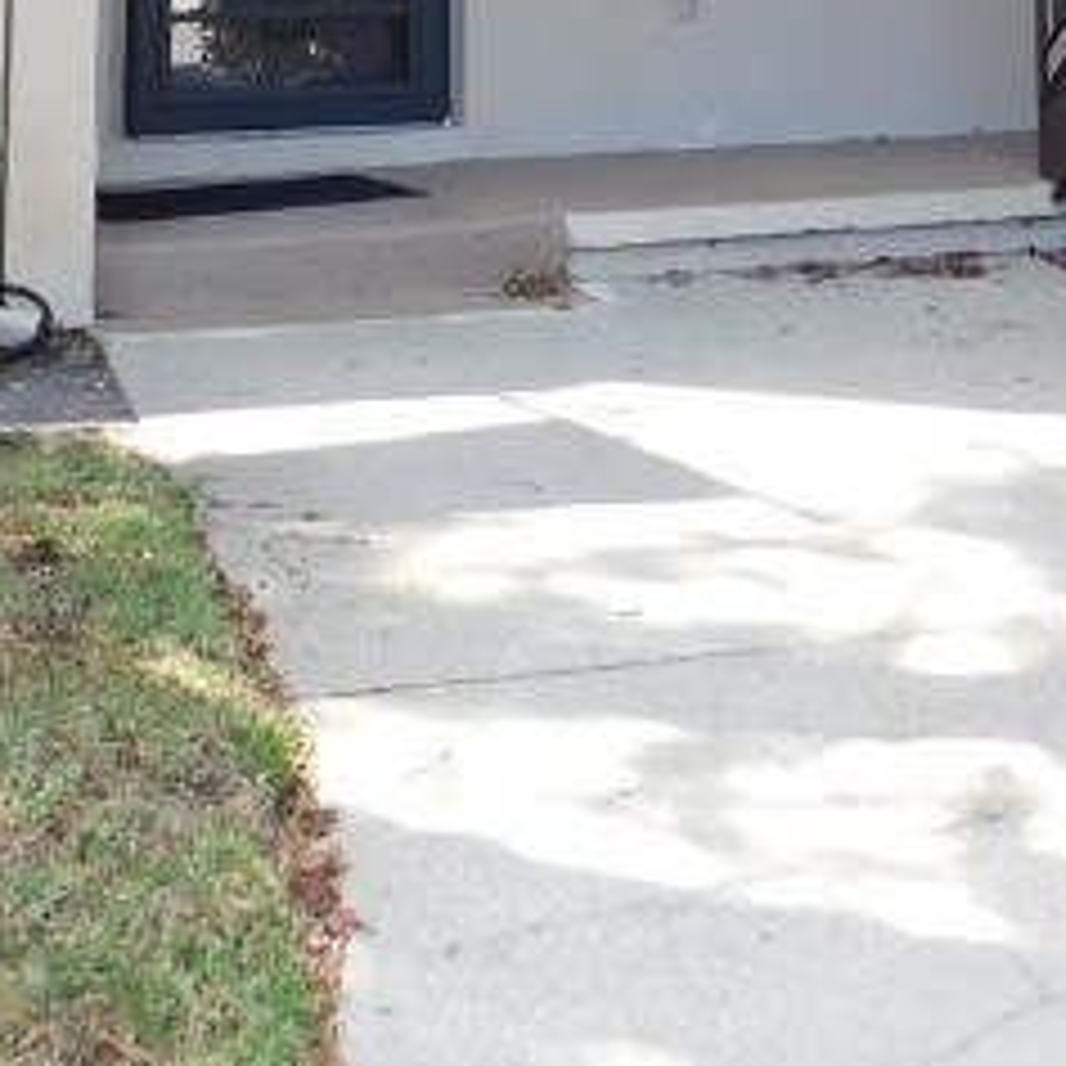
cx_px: 967
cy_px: -630
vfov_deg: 17.3
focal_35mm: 88
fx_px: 3066
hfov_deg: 19.4
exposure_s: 1/250
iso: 125
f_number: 3
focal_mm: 4
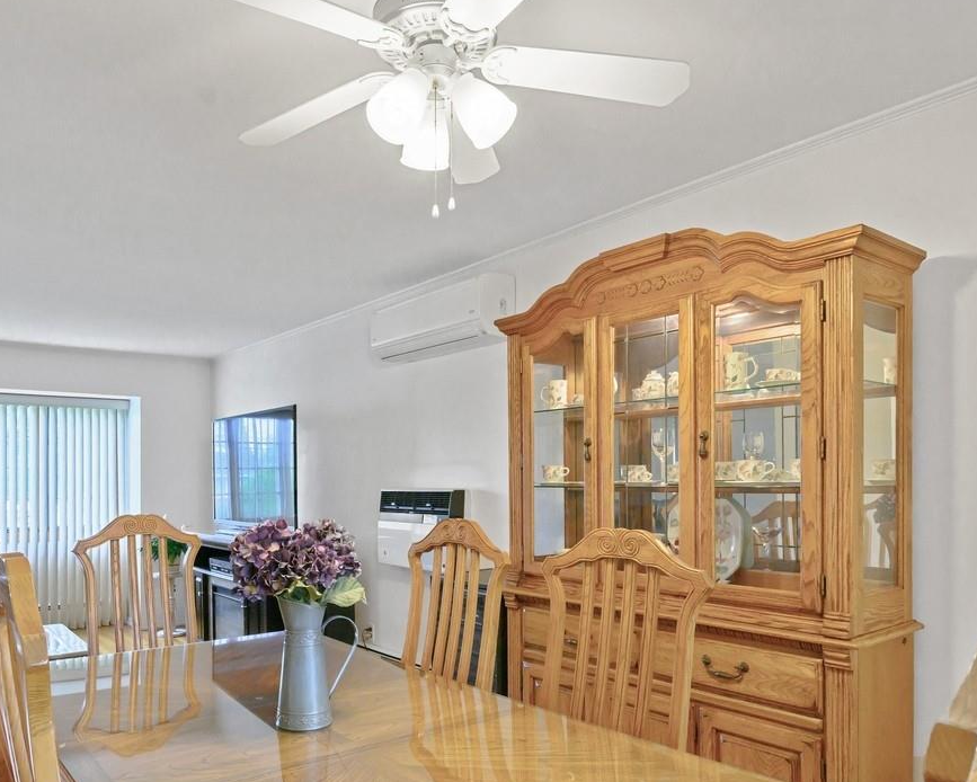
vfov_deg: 55.7
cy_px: 515
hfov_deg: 67.7
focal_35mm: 25
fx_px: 723
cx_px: 418
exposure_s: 1/40
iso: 400
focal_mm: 14
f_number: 8
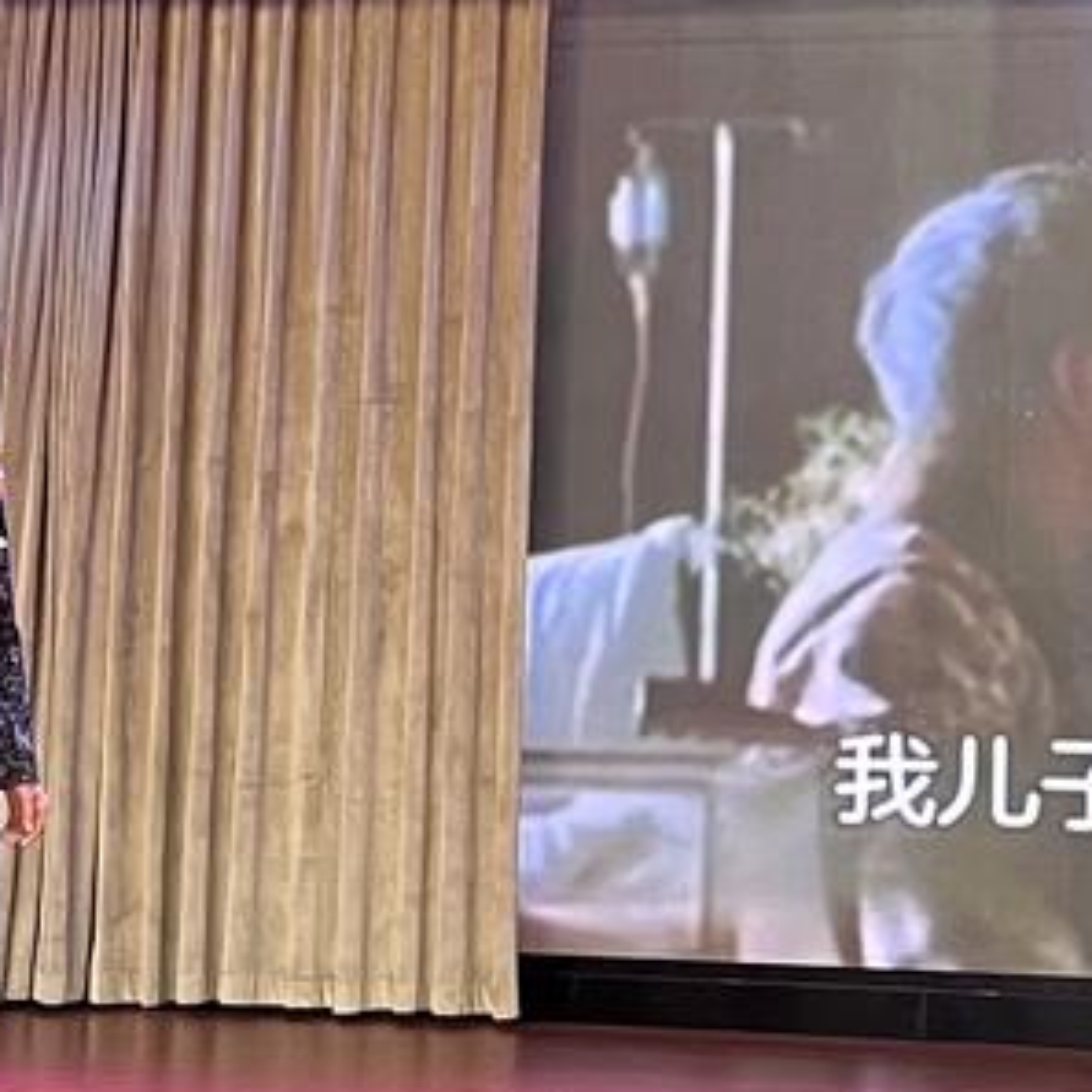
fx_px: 4426
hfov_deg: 13.8
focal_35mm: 124
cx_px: 1132
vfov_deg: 13.7
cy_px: -176
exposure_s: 1/82
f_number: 1.6
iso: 125
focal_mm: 5.1
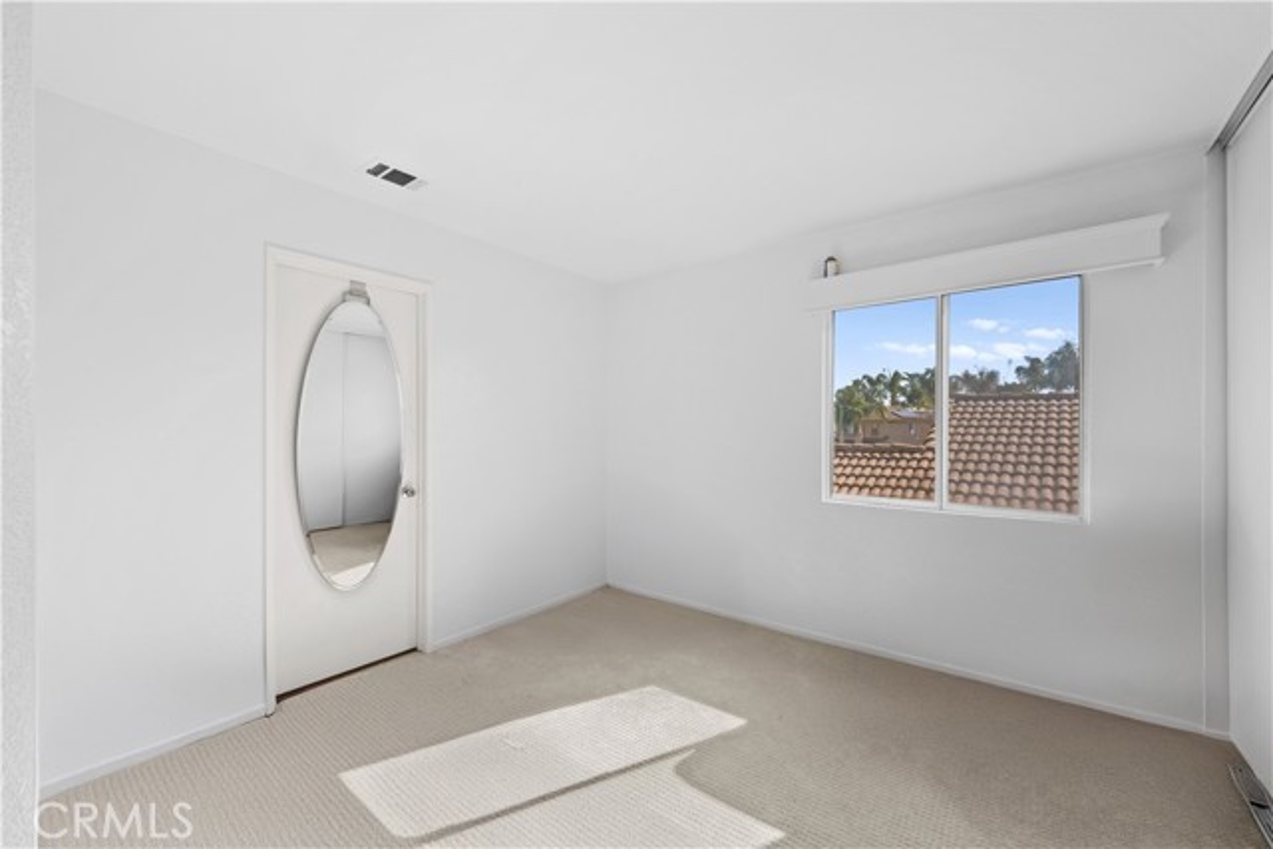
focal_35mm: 14
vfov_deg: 81.2
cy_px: 424
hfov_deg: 104.2
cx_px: 636
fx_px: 495
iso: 250
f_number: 8
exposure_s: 1/50
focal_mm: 14
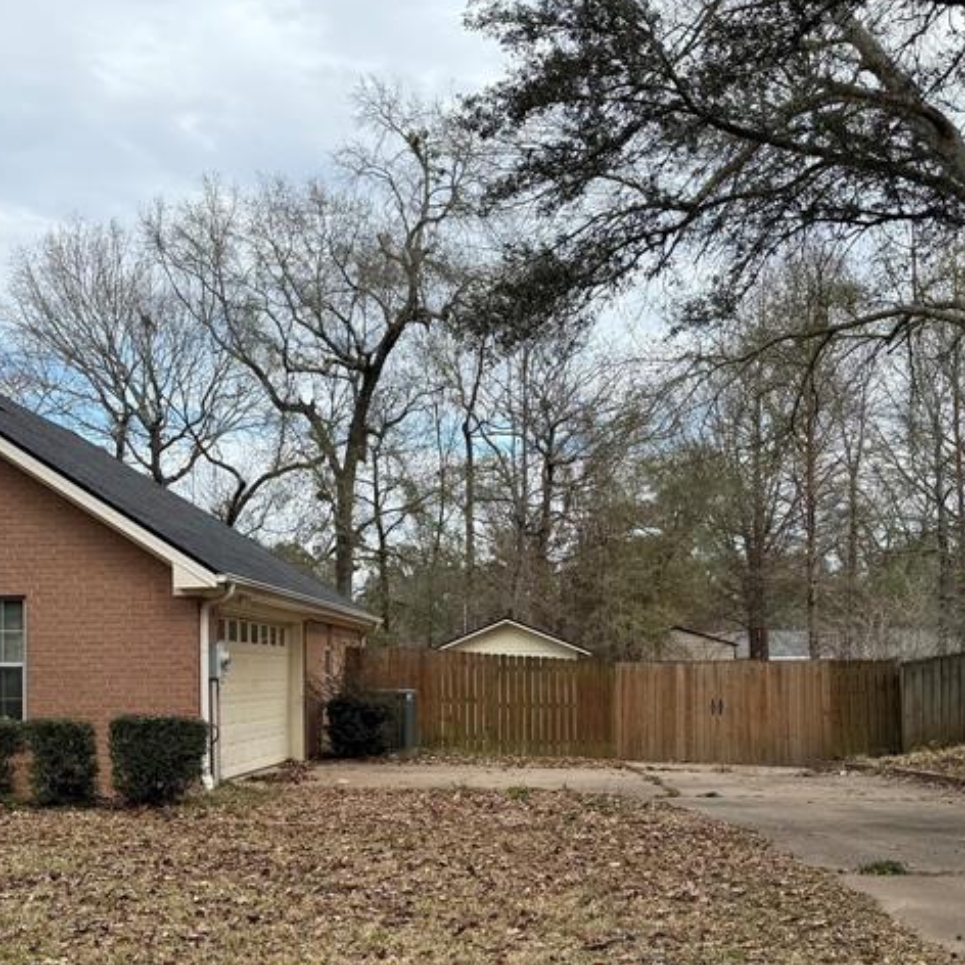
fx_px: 1451
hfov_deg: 36.7
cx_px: 399
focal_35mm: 46
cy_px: 658
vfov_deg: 36.3
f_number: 1.78
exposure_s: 1/1727
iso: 80
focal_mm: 6.76
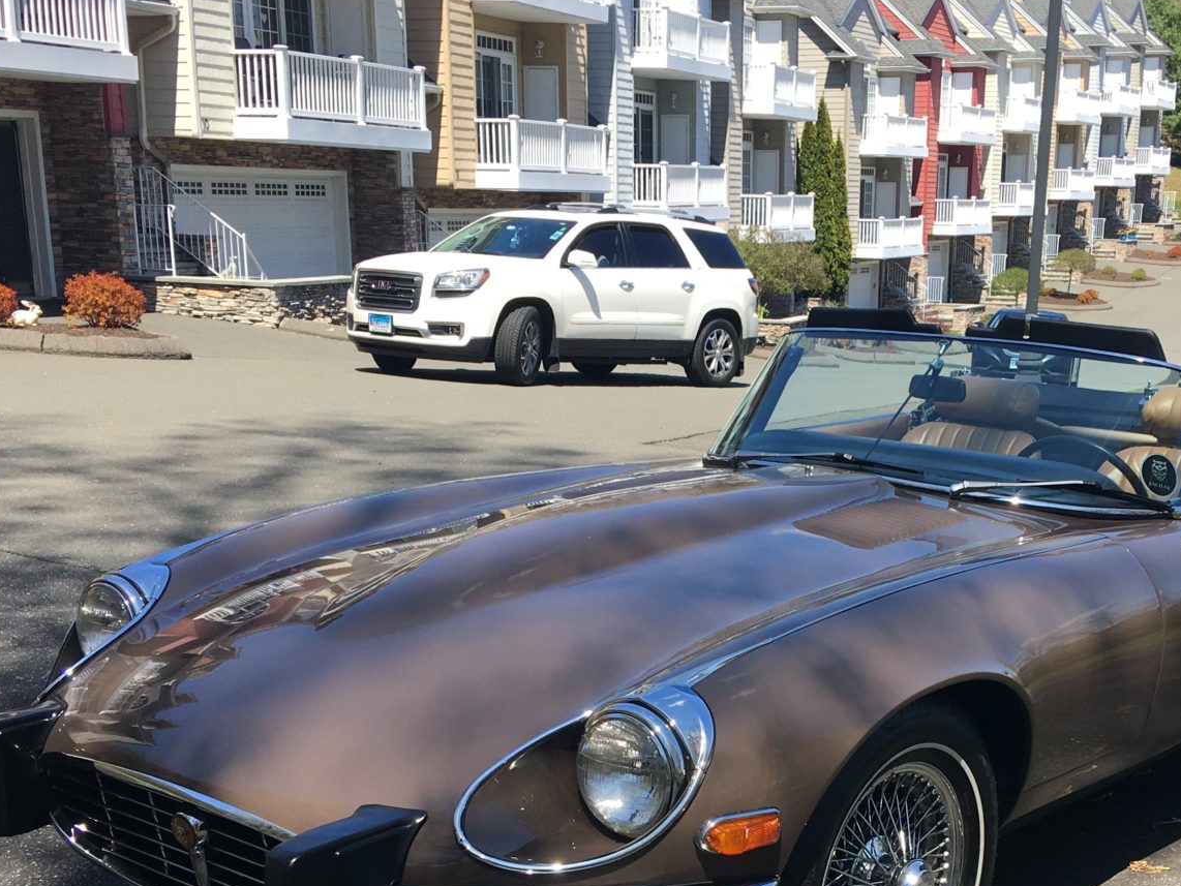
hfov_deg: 36.5
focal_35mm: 52
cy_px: 735
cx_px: 783
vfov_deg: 27.4
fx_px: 1774
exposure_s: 1/754
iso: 25
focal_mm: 4.15
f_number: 2.2
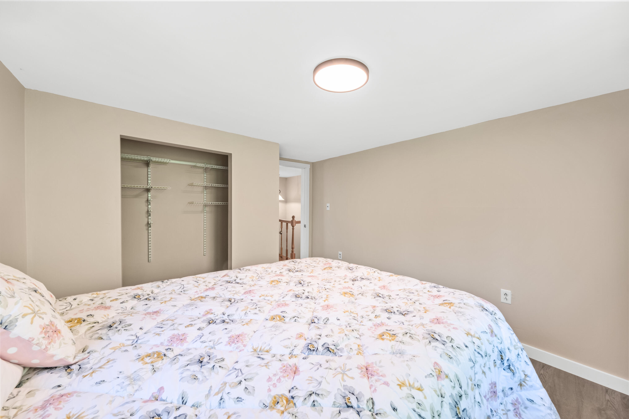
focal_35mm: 13
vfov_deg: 85.4
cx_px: 314
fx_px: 227
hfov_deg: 108.3
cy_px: 210
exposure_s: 1/2
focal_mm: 8.7
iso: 500
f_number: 8
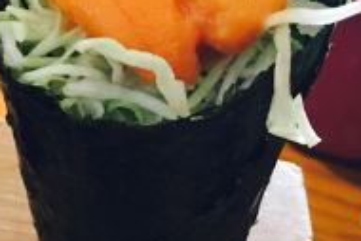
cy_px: 126
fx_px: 1114
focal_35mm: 111
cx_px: -112
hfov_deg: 17.3
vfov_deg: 12.4
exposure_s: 1/8
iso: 125
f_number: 2.2
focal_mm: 4.15
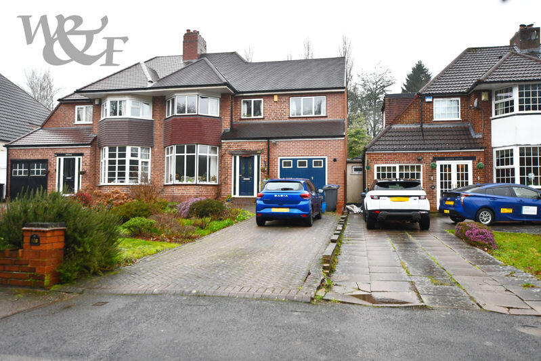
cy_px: 180
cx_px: 270
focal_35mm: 30
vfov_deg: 43.6
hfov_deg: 61.9
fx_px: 451
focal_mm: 20
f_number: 3.5
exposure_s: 1/250
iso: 720
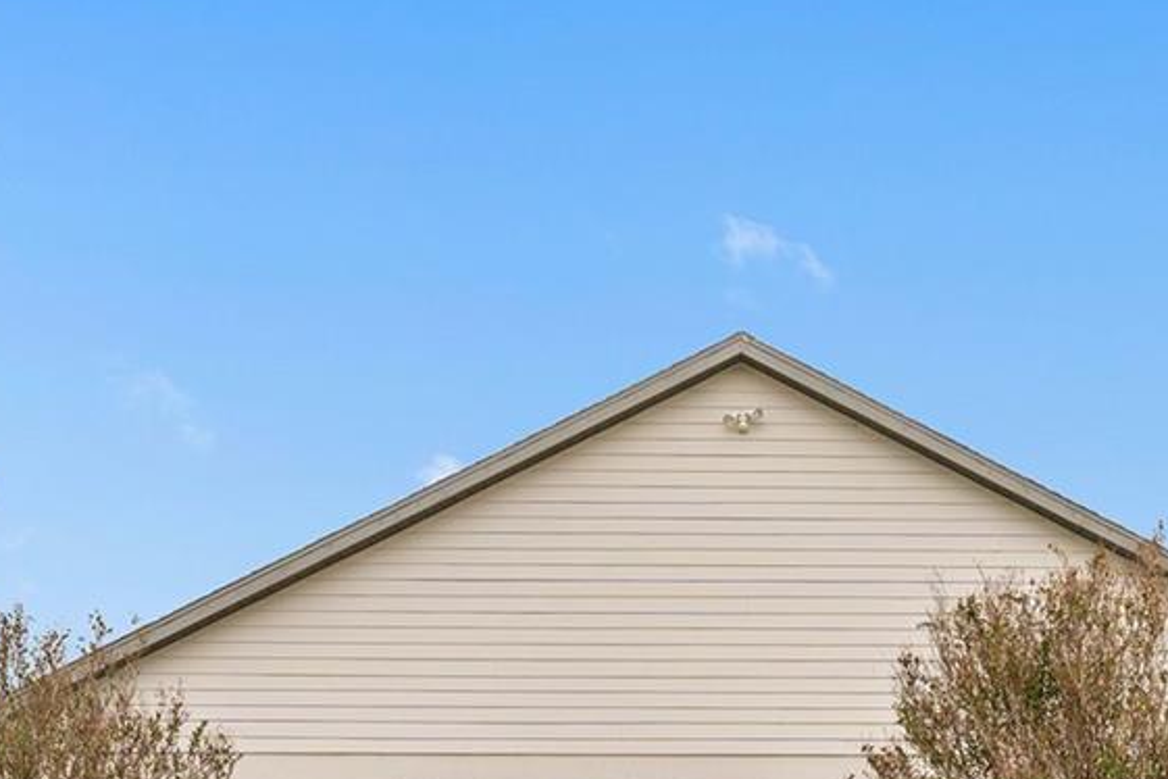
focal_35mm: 60
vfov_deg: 20.9
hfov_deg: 33.4
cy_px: 987
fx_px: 1932
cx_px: 772
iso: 400
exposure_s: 1/250
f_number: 7.1
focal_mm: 20.9
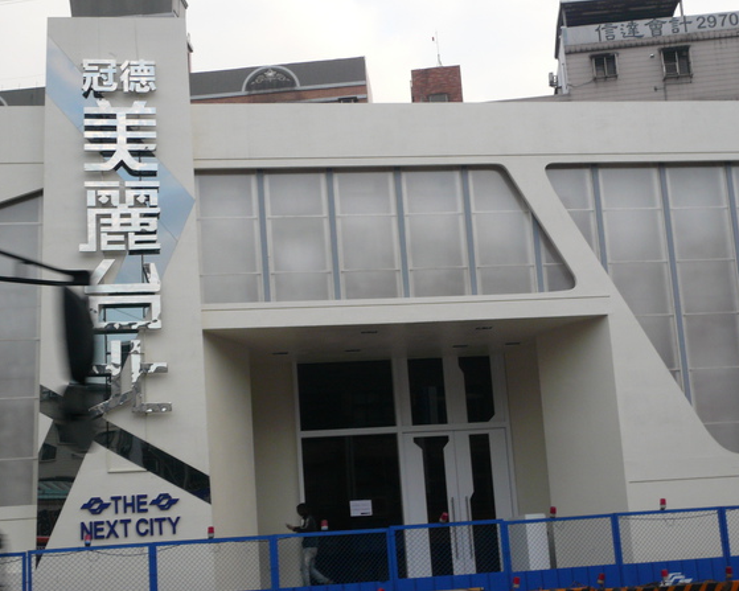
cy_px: 296
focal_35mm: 66
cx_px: 366
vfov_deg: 23.1
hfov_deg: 28.7
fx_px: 1443
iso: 100
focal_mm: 10.3
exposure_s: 1/60
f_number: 4.1
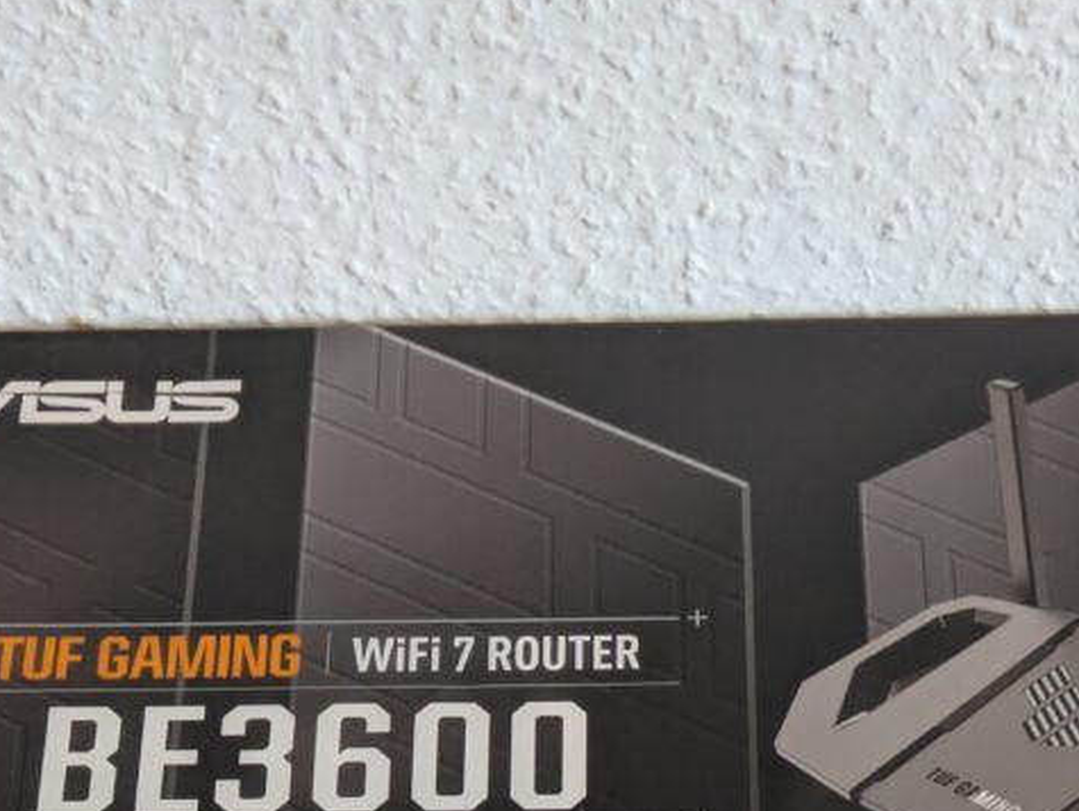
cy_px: 808
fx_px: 3431
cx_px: 806
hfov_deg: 17.8
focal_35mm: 110
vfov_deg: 13.3
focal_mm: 5.43
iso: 646
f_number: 1.89
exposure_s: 1/25
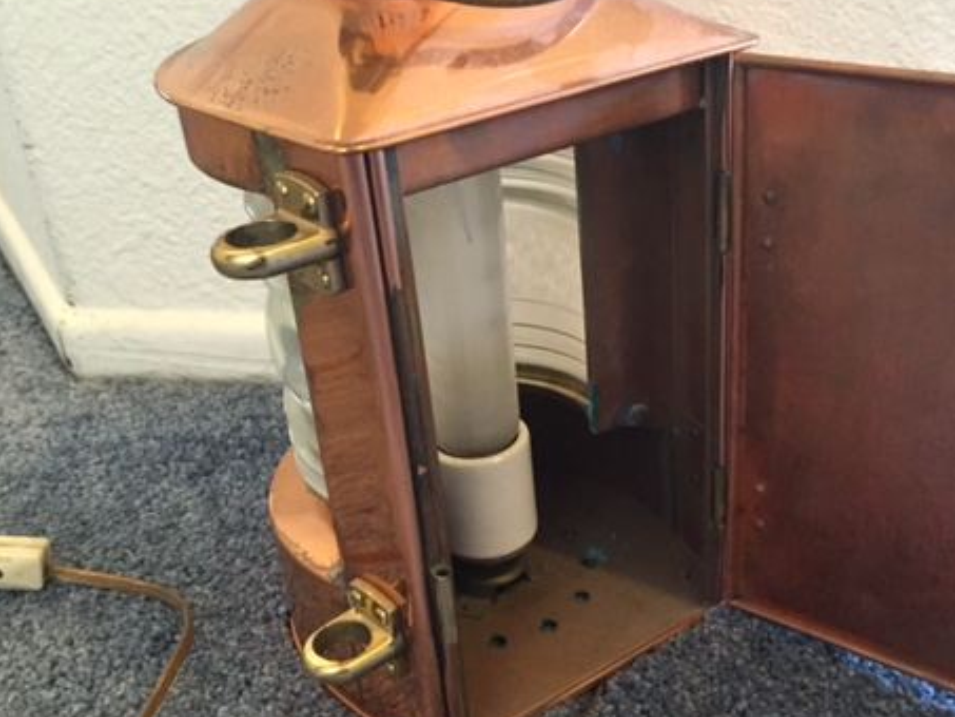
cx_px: 565
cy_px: 373
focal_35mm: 41
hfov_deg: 45.6
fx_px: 1131
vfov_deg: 35.1
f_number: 2.2
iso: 250
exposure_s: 1/30
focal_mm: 4.15
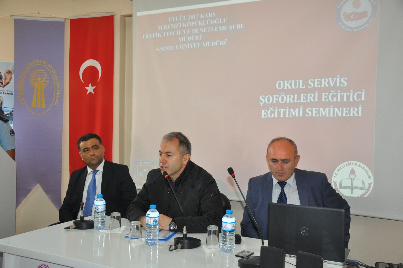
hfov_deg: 51.3
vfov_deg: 35.4
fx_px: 419
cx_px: 202
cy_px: 134
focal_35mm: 38
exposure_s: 1/60
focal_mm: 25
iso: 800
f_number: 4
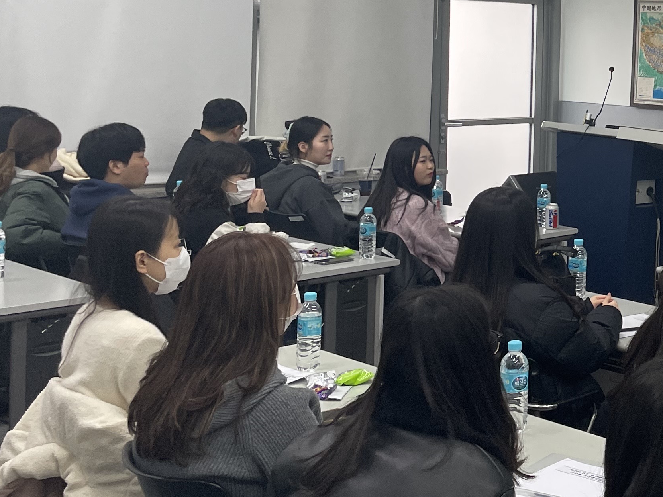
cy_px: 90
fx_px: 1207
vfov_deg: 22.9
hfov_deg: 27.8
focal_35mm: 63
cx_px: 748
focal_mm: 4.2
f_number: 1.6
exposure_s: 1/120
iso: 100
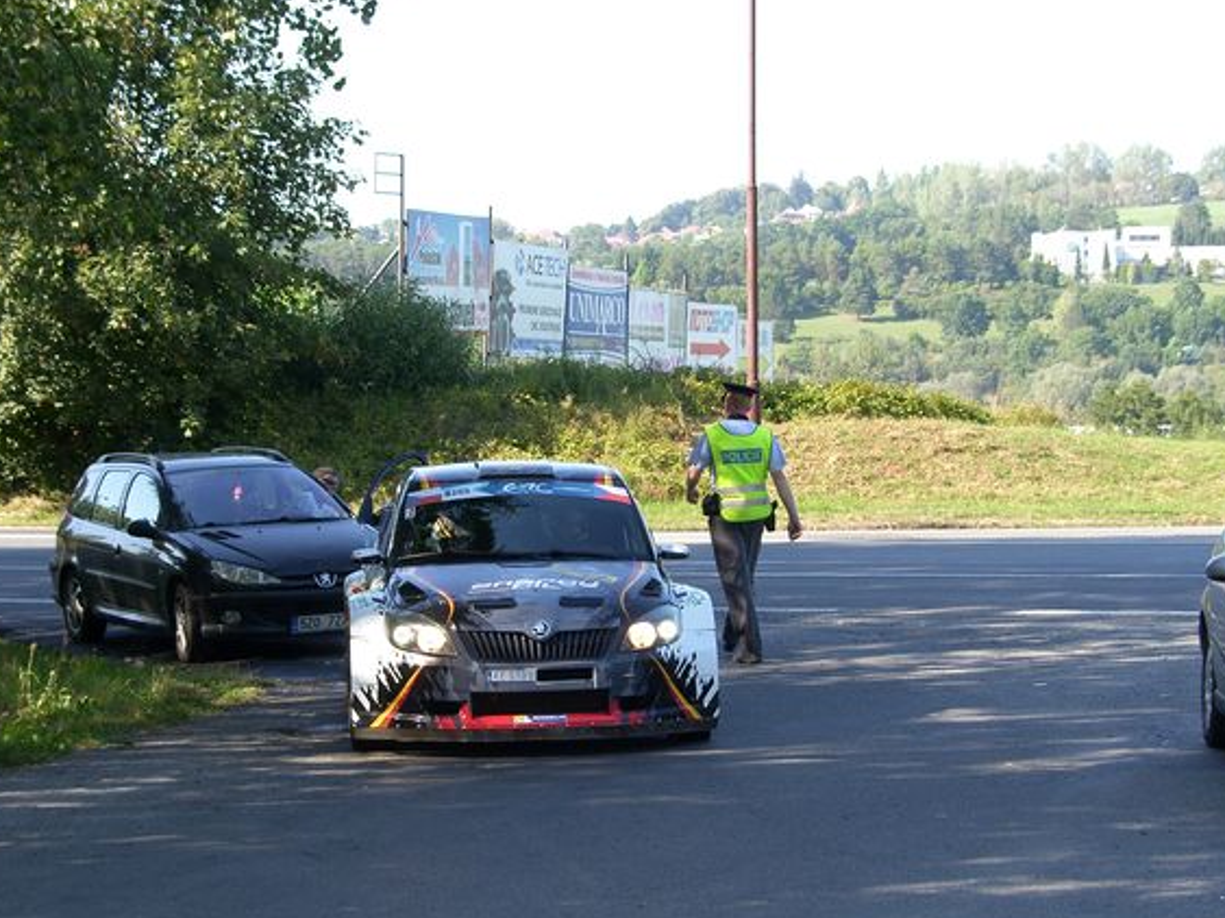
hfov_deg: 21.5
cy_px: 505
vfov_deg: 16.2
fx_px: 3220
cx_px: 559
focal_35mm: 91
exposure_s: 1/200
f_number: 4
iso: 50
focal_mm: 20.7
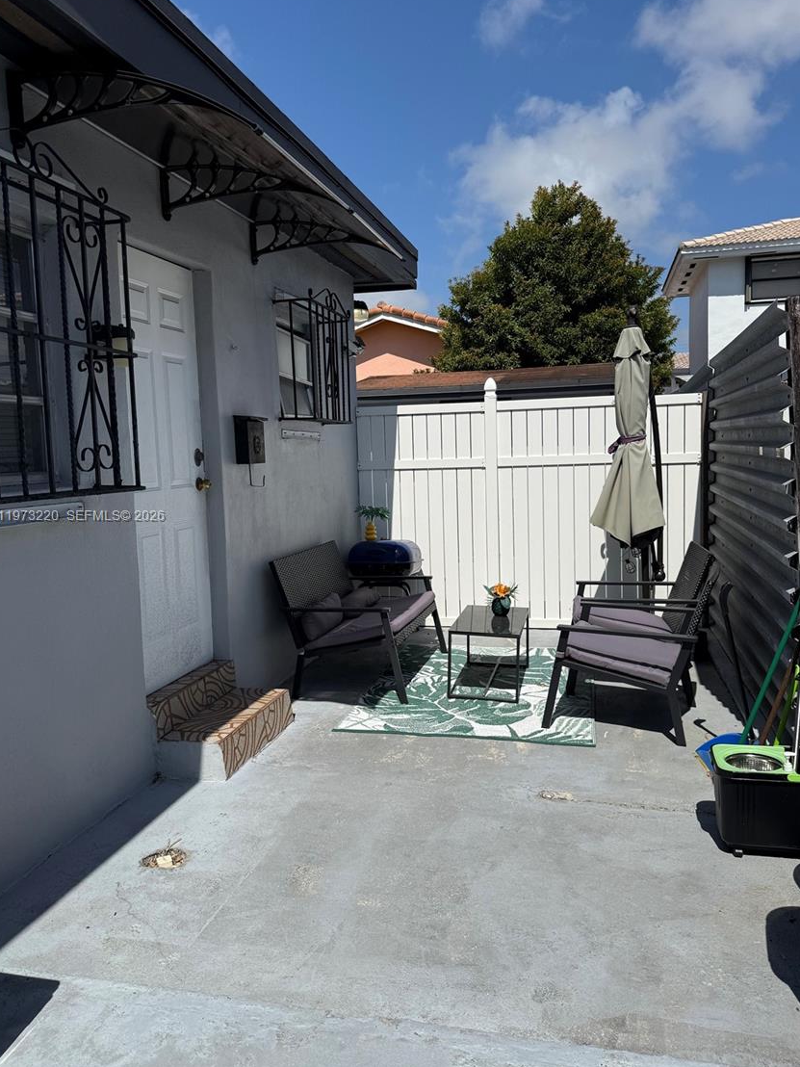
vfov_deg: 67.3
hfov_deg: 53.0
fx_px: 801
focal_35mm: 26
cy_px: 517
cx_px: 420
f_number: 1.78
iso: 80
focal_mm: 6.76
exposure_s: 1/11905
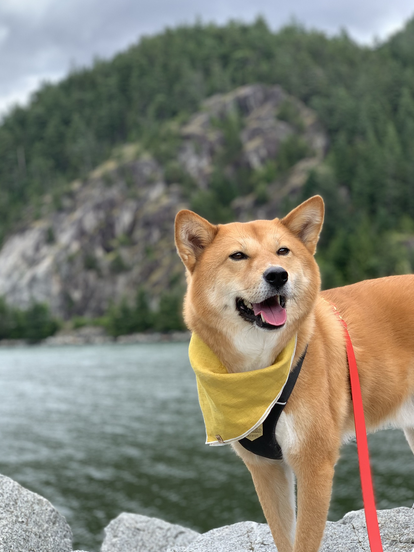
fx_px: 973
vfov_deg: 31.7
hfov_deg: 24.0
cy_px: 285
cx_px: 186
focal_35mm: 61
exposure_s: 1/335
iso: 16
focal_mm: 6
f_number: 2.4
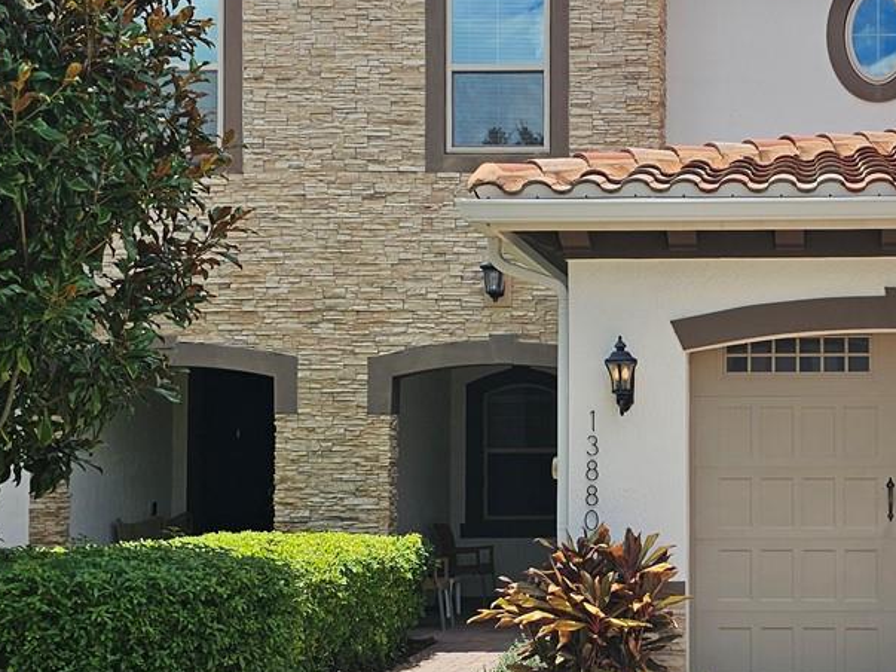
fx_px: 1579
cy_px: 416
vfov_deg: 24.0
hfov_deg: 30.6
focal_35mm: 61
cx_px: 765
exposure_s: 1/978
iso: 10
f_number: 1.7
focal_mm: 6.3
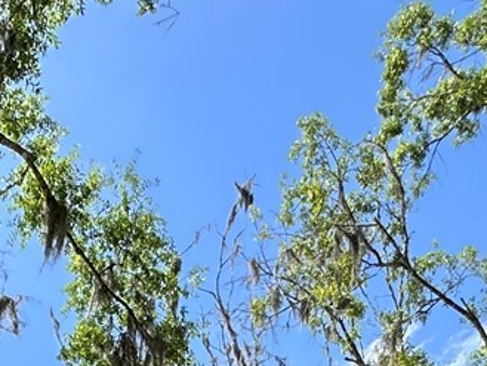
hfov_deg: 27.5
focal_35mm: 68
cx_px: 46
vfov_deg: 15.2
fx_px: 957
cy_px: 822
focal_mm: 2.22
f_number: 2.2
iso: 40
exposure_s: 1/1159
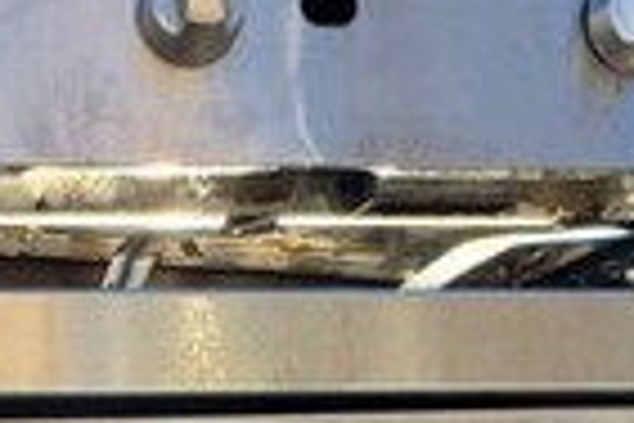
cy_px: 990
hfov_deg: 17.1
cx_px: 18
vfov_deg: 10.3
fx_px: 2060
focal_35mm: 117
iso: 50
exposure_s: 1/496
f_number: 2.4
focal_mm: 4.3
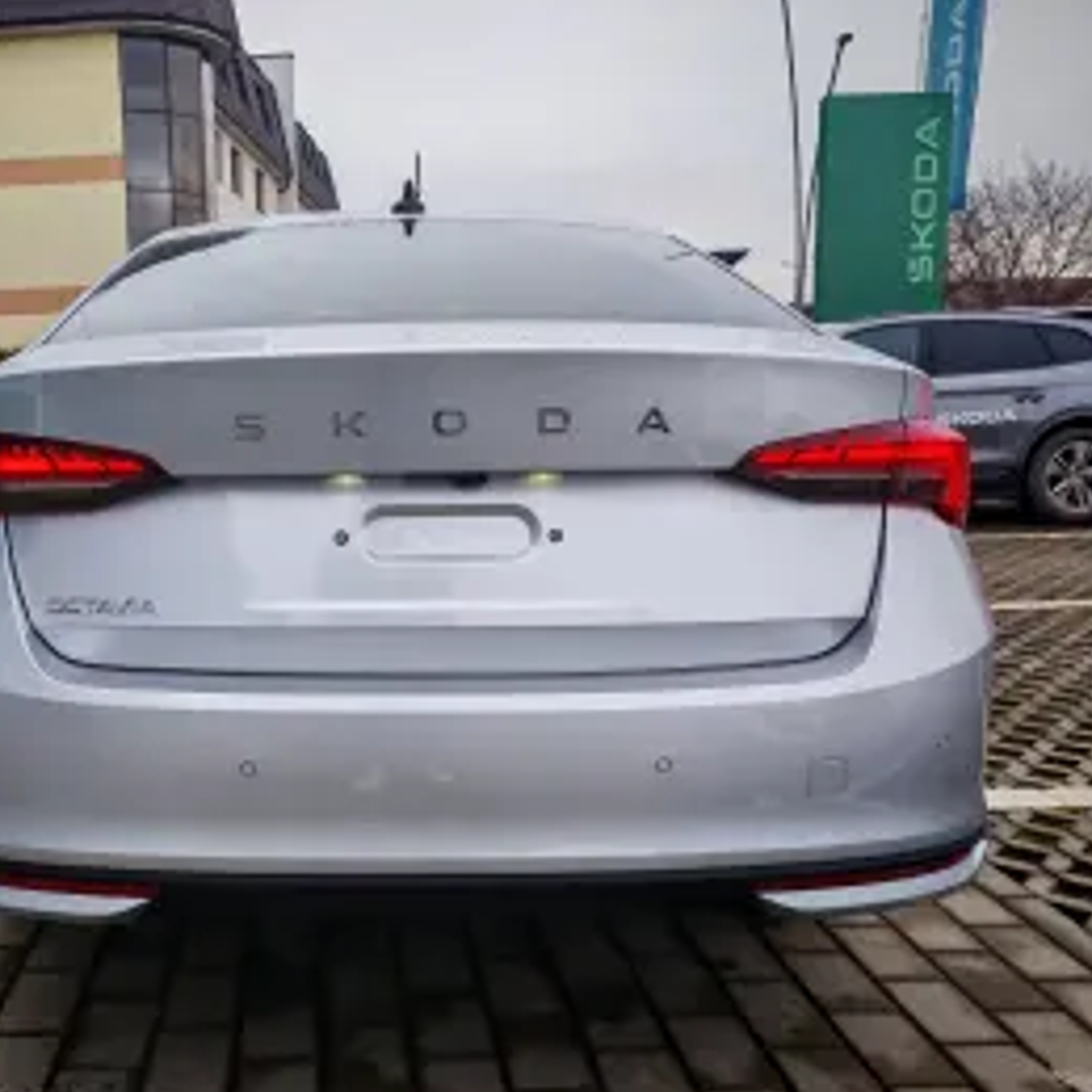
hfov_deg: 48.9
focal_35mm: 33
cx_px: 361
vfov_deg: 49.7
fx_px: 1178
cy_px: 559
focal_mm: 5.52
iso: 64
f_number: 1.95
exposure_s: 1/100
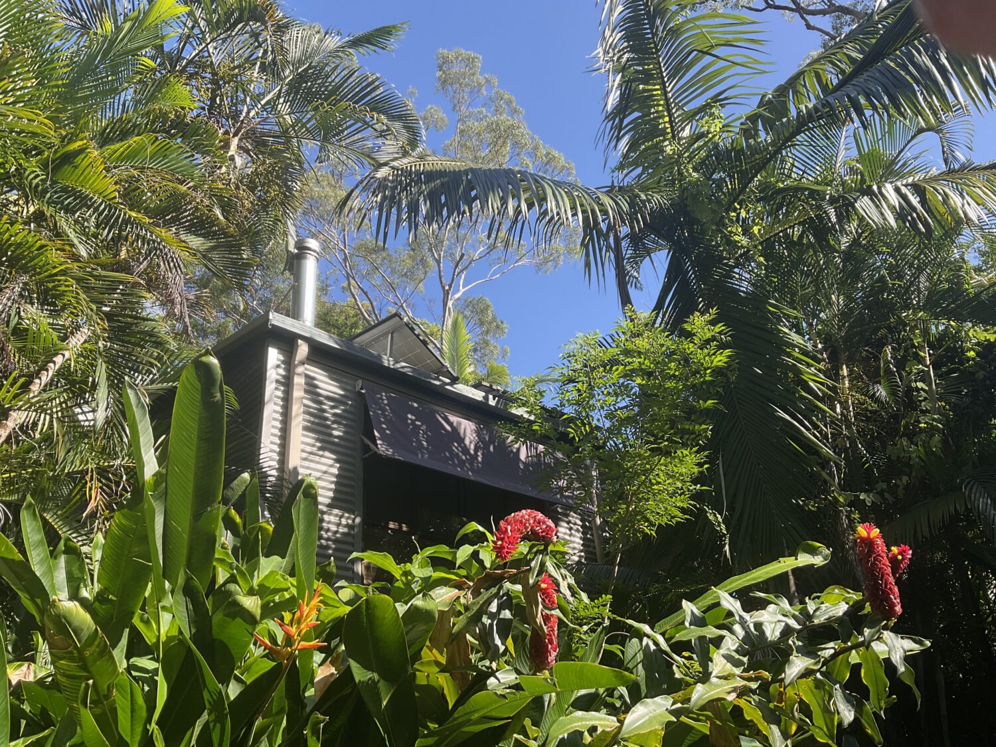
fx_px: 834
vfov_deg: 48.2
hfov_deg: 61.7
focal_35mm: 29
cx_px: 498
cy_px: 374
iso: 16
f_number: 1.8
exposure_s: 1/562
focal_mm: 3
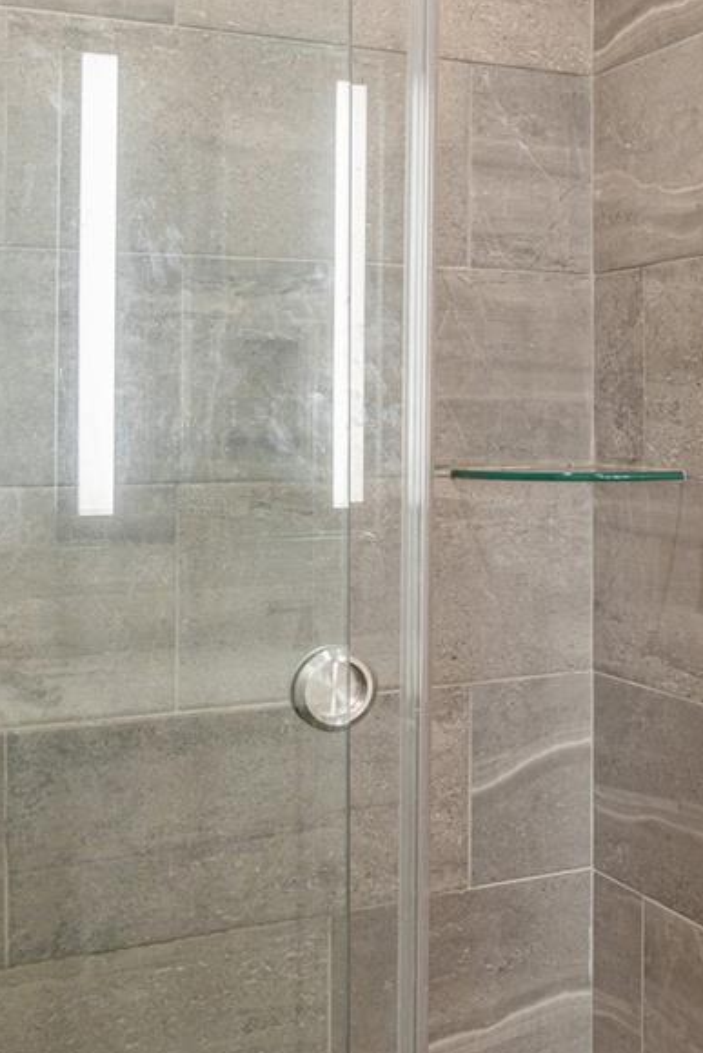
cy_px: 398
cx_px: 546
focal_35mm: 45
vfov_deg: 43.3
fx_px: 1317
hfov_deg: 29.3
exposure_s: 1/50
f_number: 8
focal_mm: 17
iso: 320
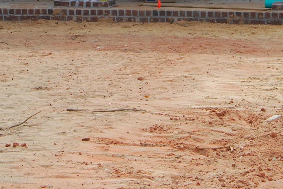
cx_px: 30
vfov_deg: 5.7
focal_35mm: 239
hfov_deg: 8.6
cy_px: -95
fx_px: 1881
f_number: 7.1
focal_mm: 48
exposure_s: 1/200
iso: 100
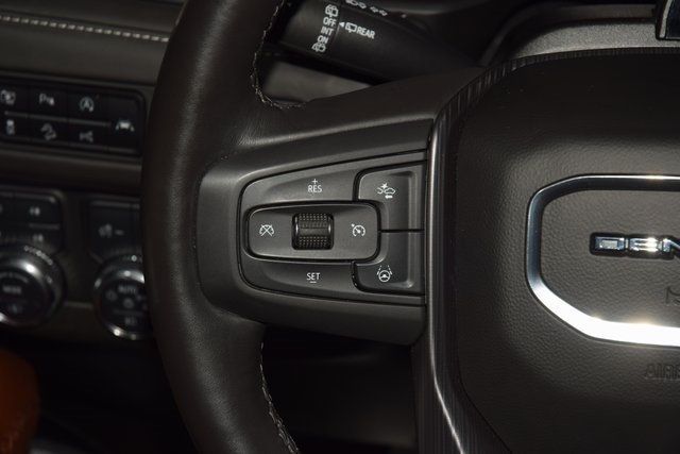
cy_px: 227
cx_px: 340
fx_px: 1984
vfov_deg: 13.0
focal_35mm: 105
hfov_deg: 19.5
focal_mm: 70
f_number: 8
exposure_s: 1/125
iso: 100
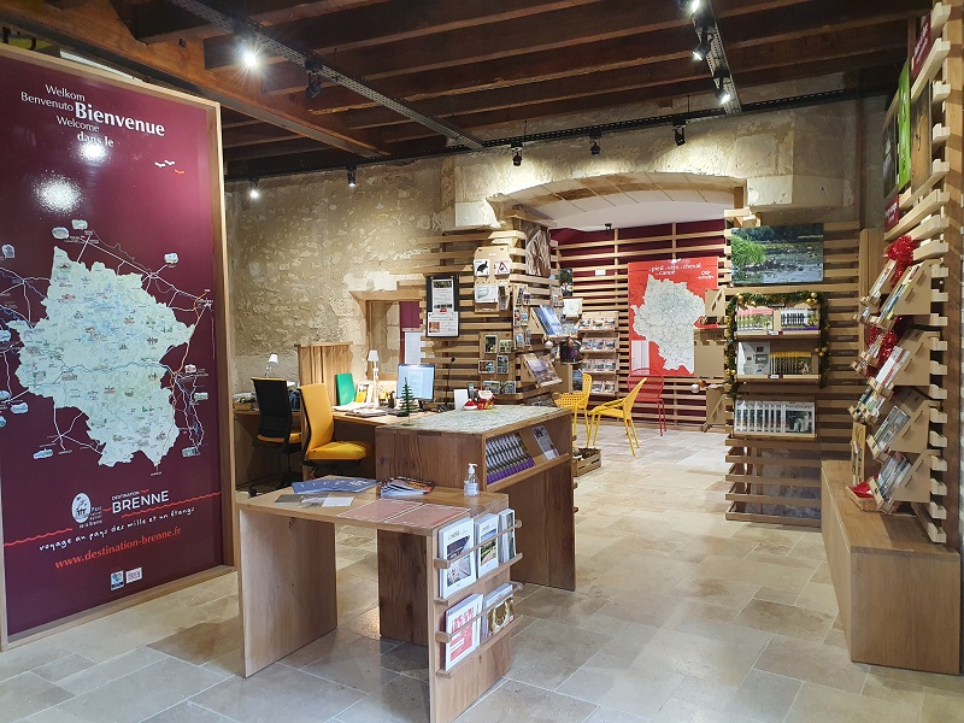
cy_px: 362
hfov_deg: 67.3
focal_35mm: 26
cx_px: 482
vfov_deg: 53.1
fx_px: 724
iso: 320
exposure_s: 1/50
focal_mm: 4.32
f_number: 2.4
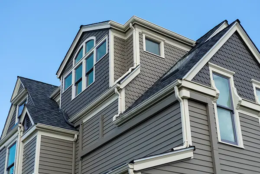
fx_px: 361
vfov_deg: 27.0
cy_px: 87
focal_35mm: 50
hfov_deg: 39.6
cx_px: 130
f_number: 3.5
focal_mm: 50
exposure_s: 1/1000
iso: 100
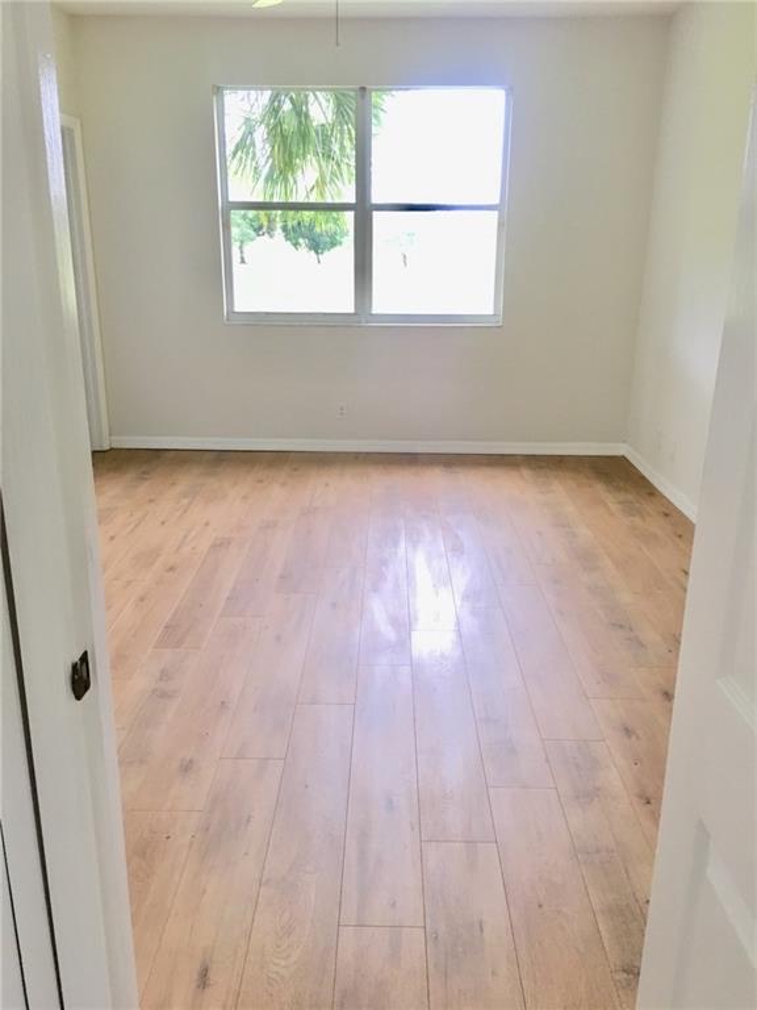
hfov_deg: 48.2
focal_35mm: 29
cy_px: 505
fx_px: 846
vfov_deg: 61.7
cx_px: 378
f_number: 2.2
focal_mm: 4.15
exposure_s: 1/30
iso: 40
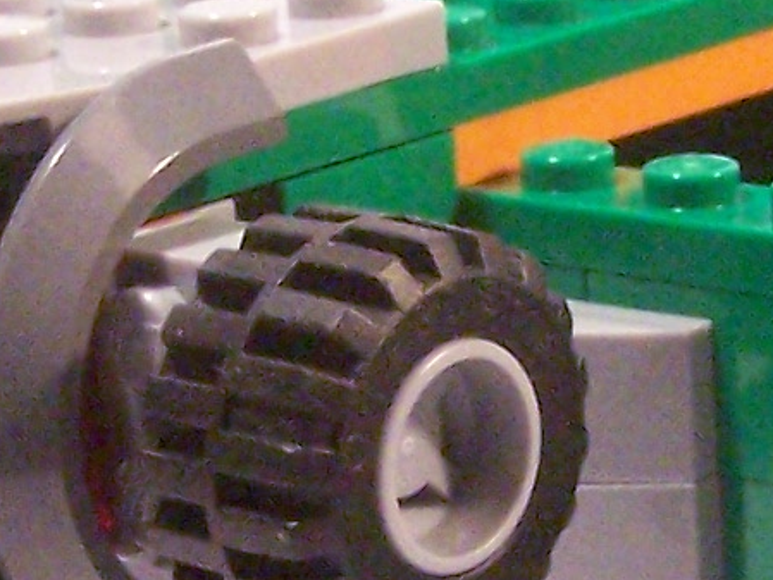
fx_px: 4869
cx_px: 625
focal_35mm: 218
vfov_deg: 6.8
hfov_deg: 9.1
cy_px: 466
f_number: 3.2
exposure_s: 1/45
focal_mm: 6.3
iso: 400
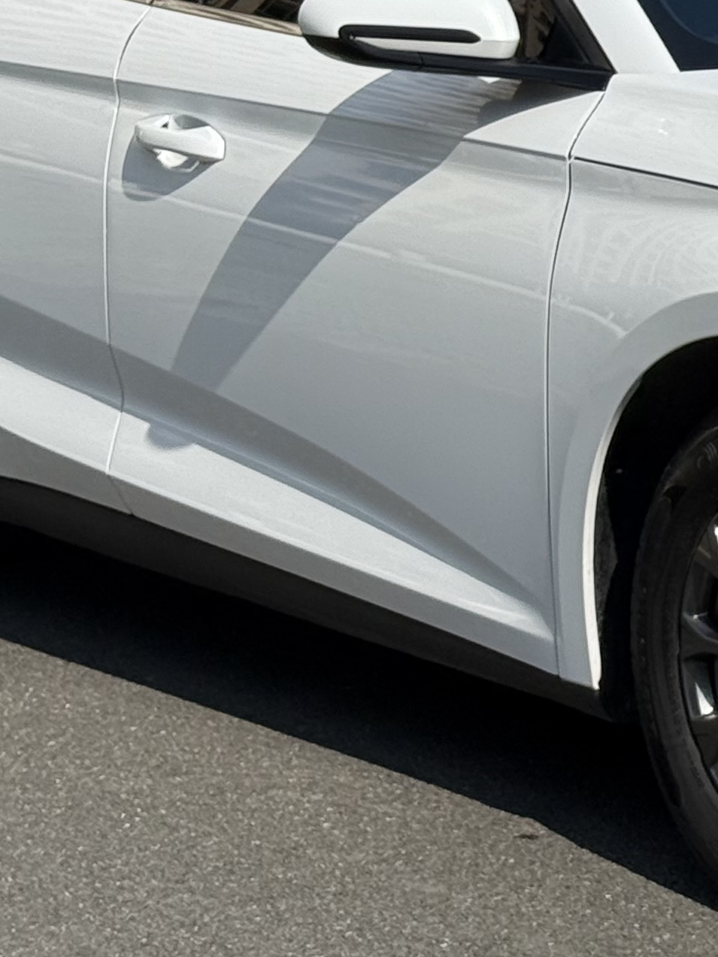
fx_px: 4203
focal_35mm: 152
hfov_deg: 9.6
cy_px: 243
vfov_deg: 13.0
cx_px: 937
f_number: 1.78
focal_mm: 6.76
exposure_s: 1/7143
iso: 64
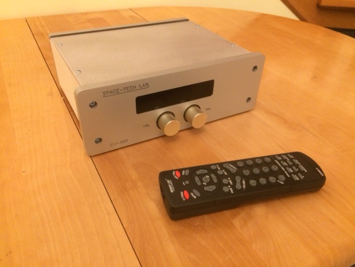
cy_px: 134
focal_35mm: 29
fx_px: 297
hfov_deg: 61.7
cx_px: 178
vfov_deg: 48.2
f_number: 2.2
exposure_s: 1/20
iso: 320
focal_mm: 4.15
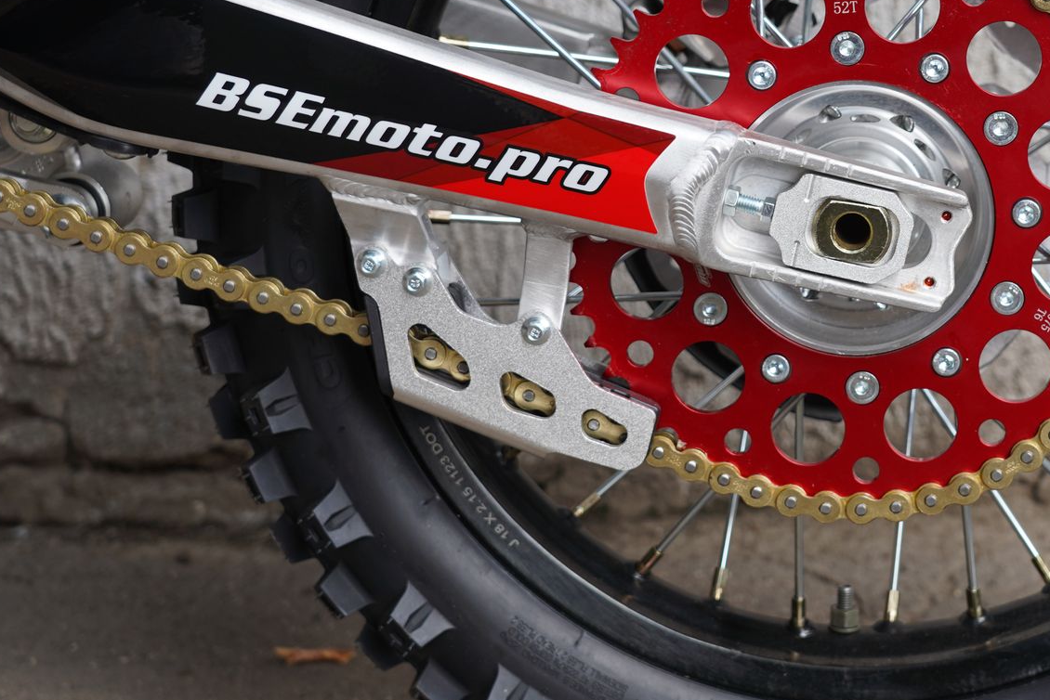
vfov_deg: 14.8
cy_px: 144
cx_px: 827
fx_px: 2684
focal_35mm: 92
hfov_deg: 21.9
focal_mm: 52
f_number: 4.5
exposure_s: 1/80
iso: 100
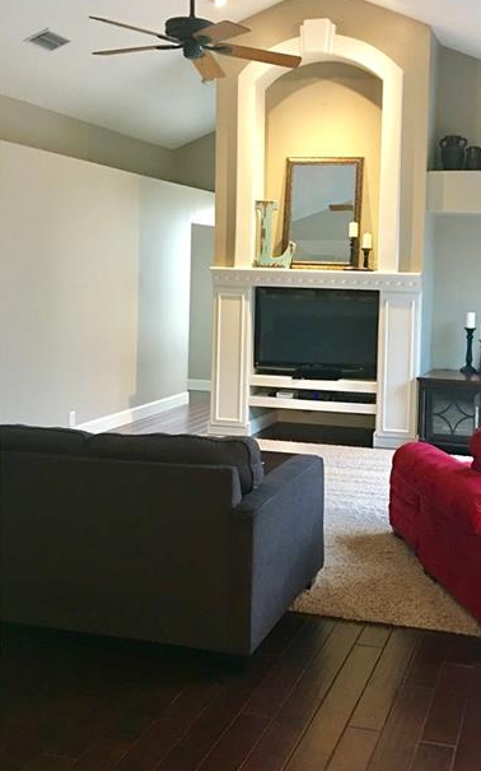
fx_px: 818
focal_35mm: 39
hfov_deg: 32.1
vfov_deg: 50.1
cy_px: 311
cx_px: 364
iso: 100
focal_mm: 4.15
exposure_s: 1/15
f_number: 2.2
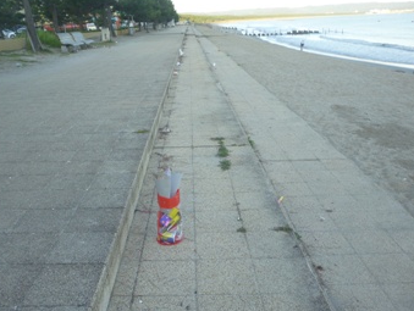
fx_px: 395
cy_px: 148
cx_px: 187
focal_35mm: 33
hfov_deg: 55.2
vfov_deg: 43.0
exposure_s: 1/125
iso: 100
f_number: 3.1
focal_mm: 5
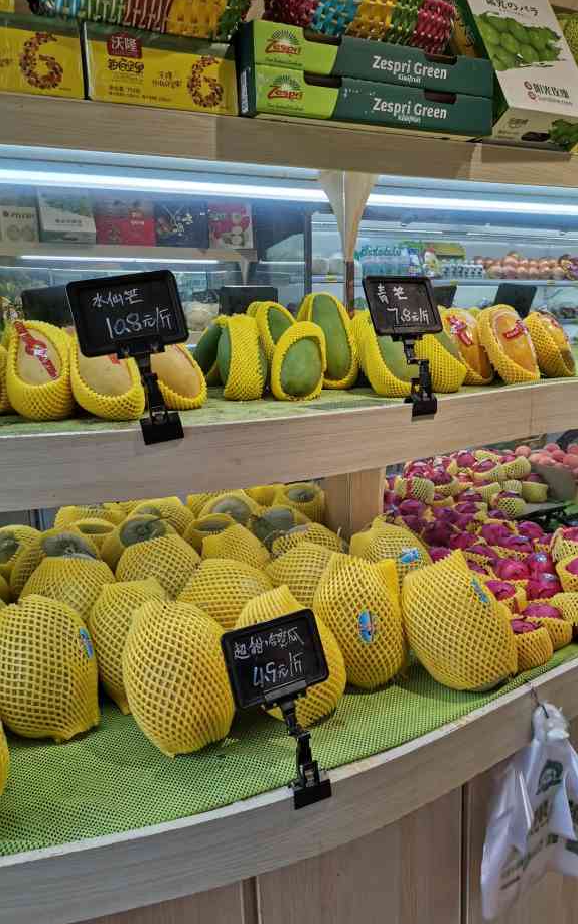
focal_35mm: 28
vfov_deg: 66.5
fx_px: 705
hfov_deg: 44.3
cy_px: 459
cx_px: 351
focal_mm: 4.75
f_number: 1.8
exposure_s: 1/175
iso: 50
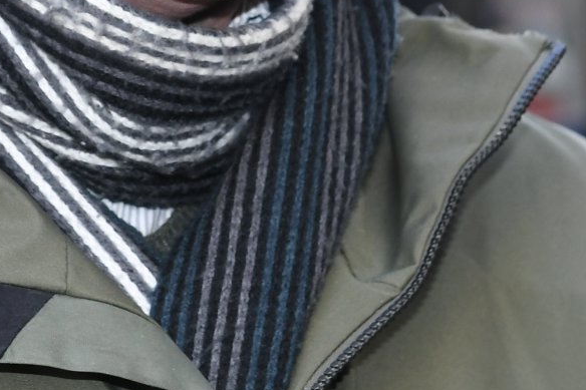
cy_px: -220
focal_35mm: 347
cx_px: 186
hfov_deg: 5.9
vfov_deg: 3.9
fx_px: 5646
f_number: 6.3
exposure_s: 1/250
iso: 800
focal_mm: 66
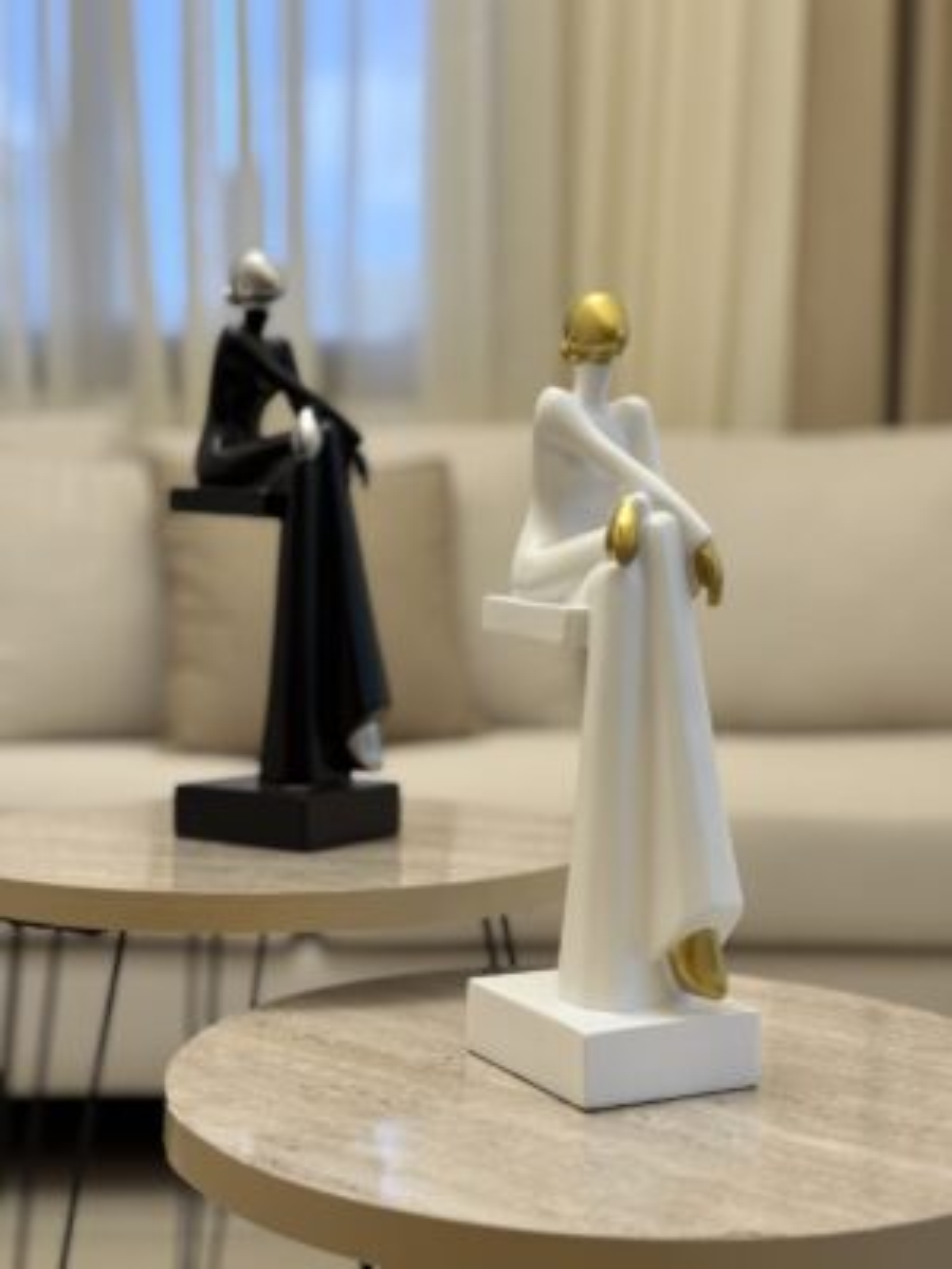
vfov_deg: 39.7
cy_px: 634
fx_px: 1760
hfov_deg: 30.3
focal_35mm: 48
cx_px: 476
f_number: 1.78
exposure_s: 1/121
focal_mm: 6.76
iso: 50
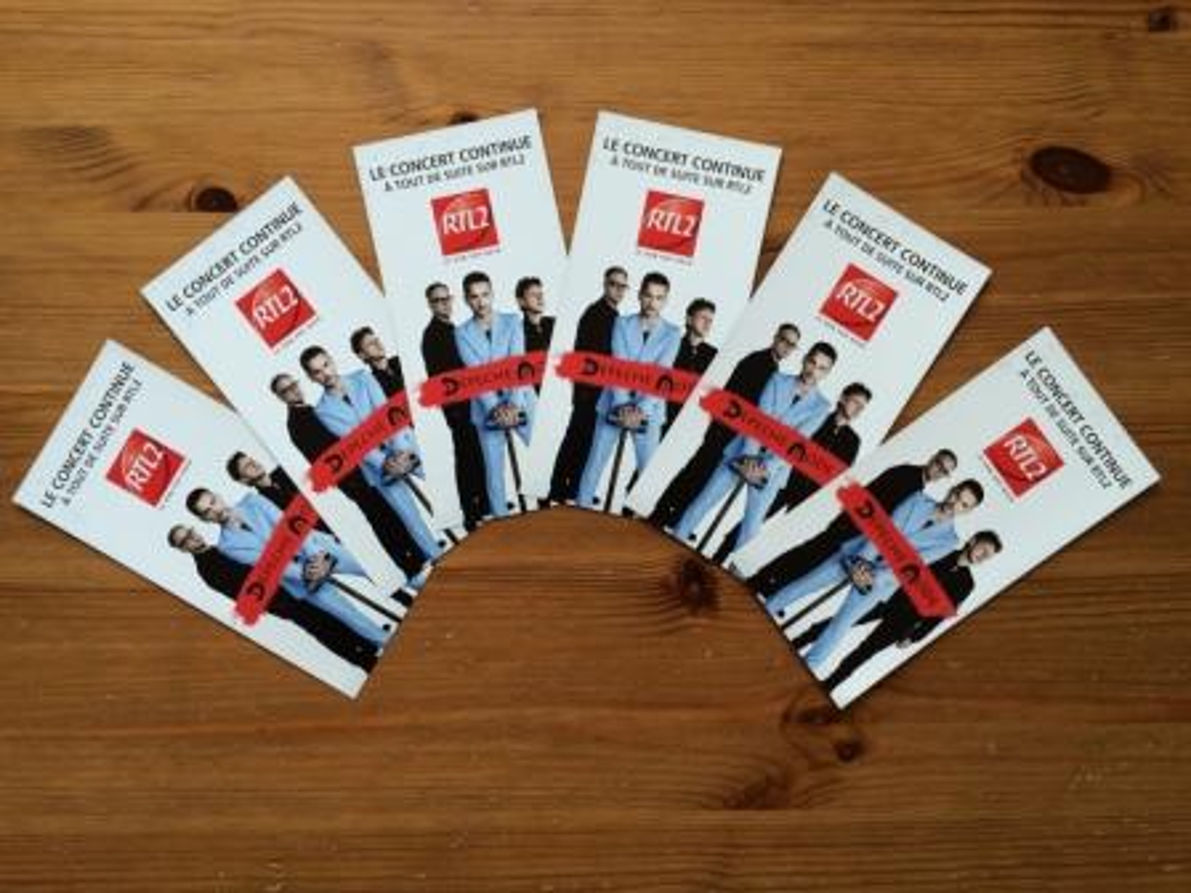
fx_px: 998
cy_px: 446
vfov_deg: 48.2
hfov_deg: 61.7
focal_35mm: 29
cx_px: 596
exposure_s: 1/105
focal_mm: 4.15
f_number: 2.2
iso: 32
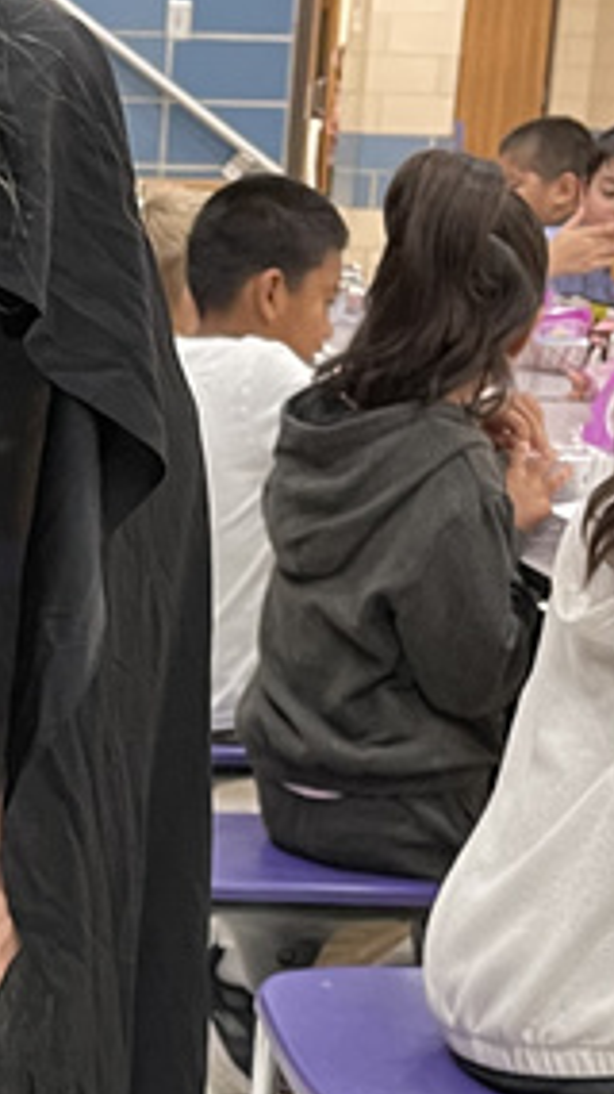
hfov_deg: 11.9
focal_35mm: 98
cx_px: -249
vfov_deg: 21.3
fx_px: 2841
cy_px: 994
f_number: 1.6
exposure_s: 1/60
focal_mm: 5.1
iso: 250
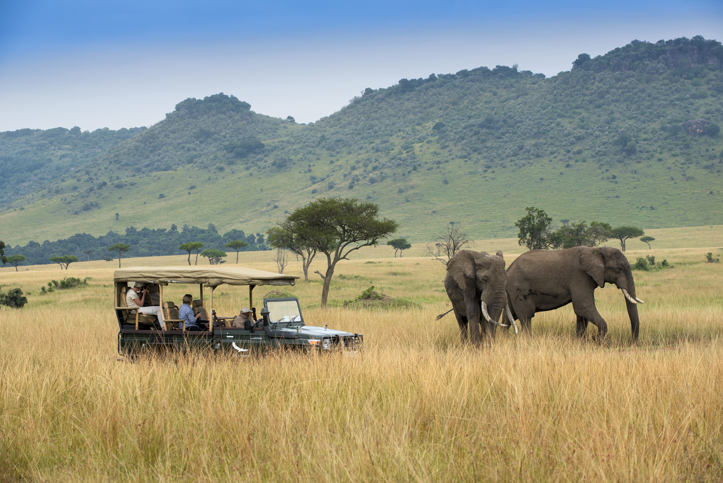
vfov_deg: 11.0
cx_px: 362
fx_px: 2511
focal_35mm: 125
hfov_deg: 16.4
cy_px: 242
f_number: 8
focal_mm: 125
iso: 280
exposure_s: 1/350
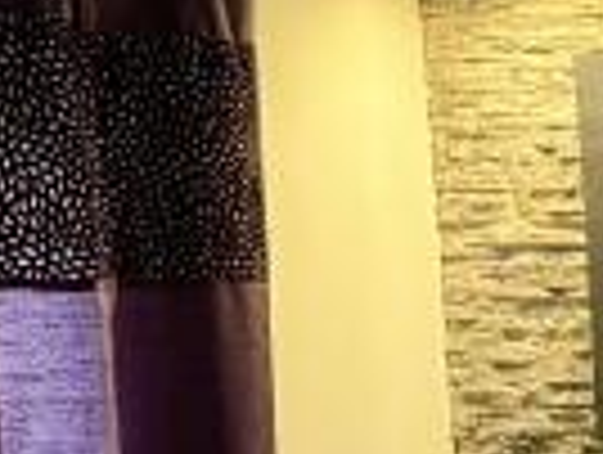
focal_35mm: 183
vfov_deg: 7.9
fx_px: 3194
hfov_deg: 9.1
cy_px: 823
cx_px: 1688
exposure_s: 1/60
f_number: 1.78
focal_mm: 6.76
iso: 640
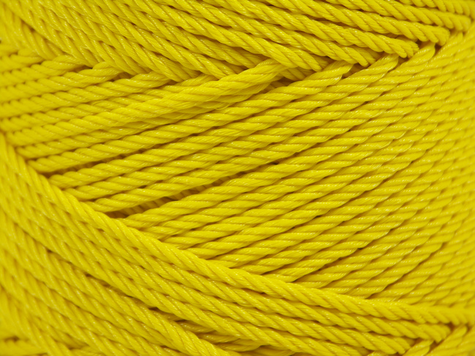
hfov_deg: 10.1
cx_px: 238
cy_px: 178
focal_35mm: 195
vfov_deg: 7.6
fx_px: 2677
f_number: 3.5
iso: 100
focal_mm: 50.2
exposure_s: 1/100
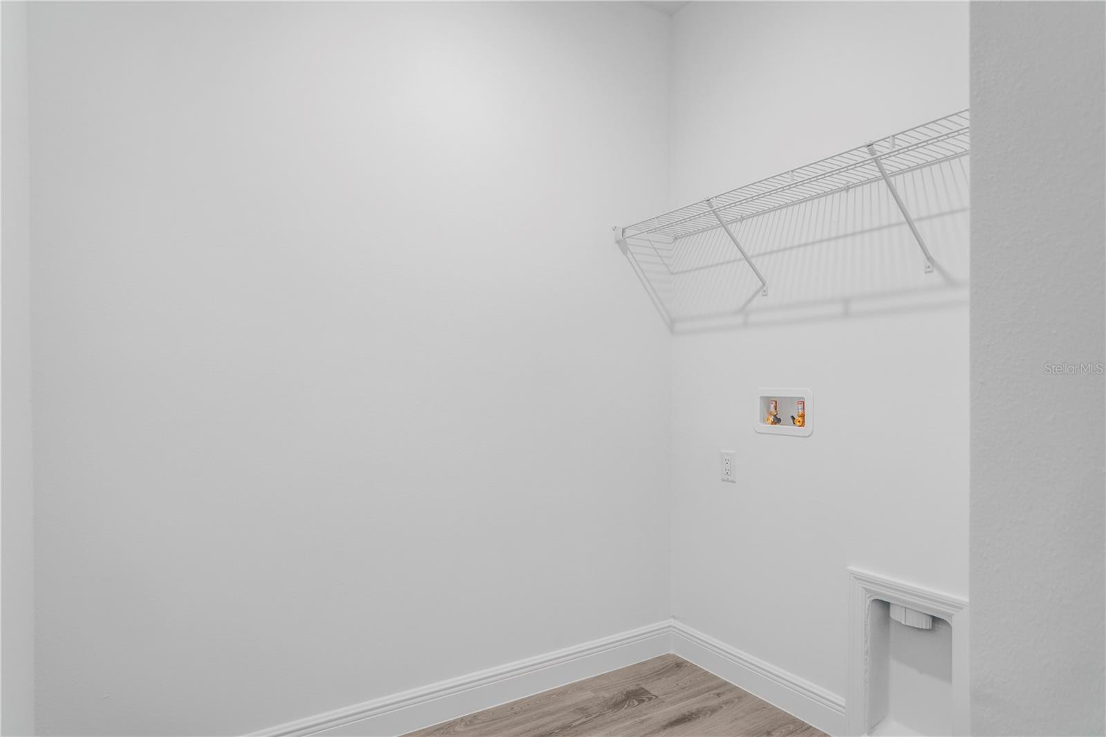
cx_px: 553
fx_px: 553
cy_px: 368
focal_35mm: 18
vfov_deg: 67.4
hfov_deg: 90.0
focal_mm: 12
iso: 100
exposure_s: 1/40
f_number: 2.2
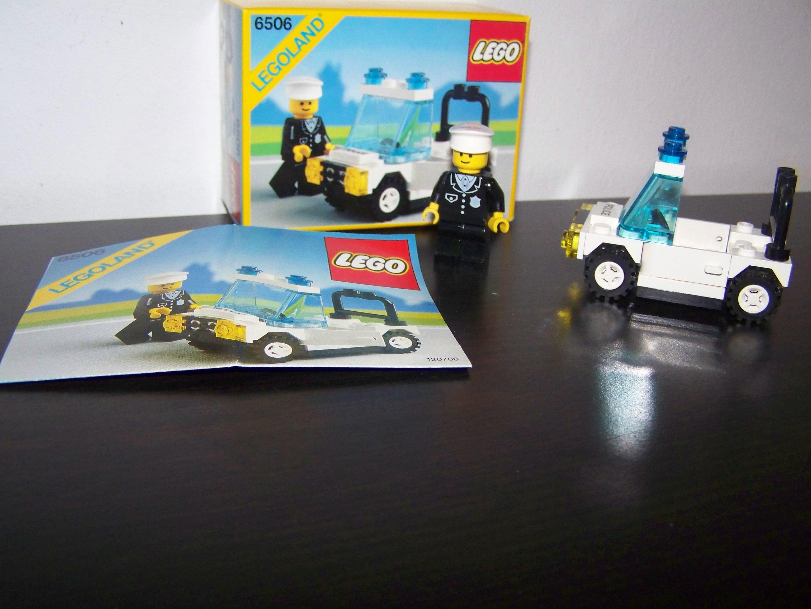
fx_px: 890
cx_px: 406
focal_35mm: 38
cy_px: 304
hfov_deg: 49.0
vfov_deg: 37.7
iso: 200
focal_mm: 6.3
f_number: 2.8
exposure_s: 1/30
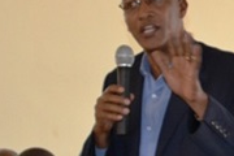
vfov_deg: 4.2
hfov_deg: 6.2
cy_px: 165
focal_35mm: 328
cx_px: 358
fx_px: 2132
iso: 1600
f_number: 5.6
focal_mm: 55
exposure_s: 1/60
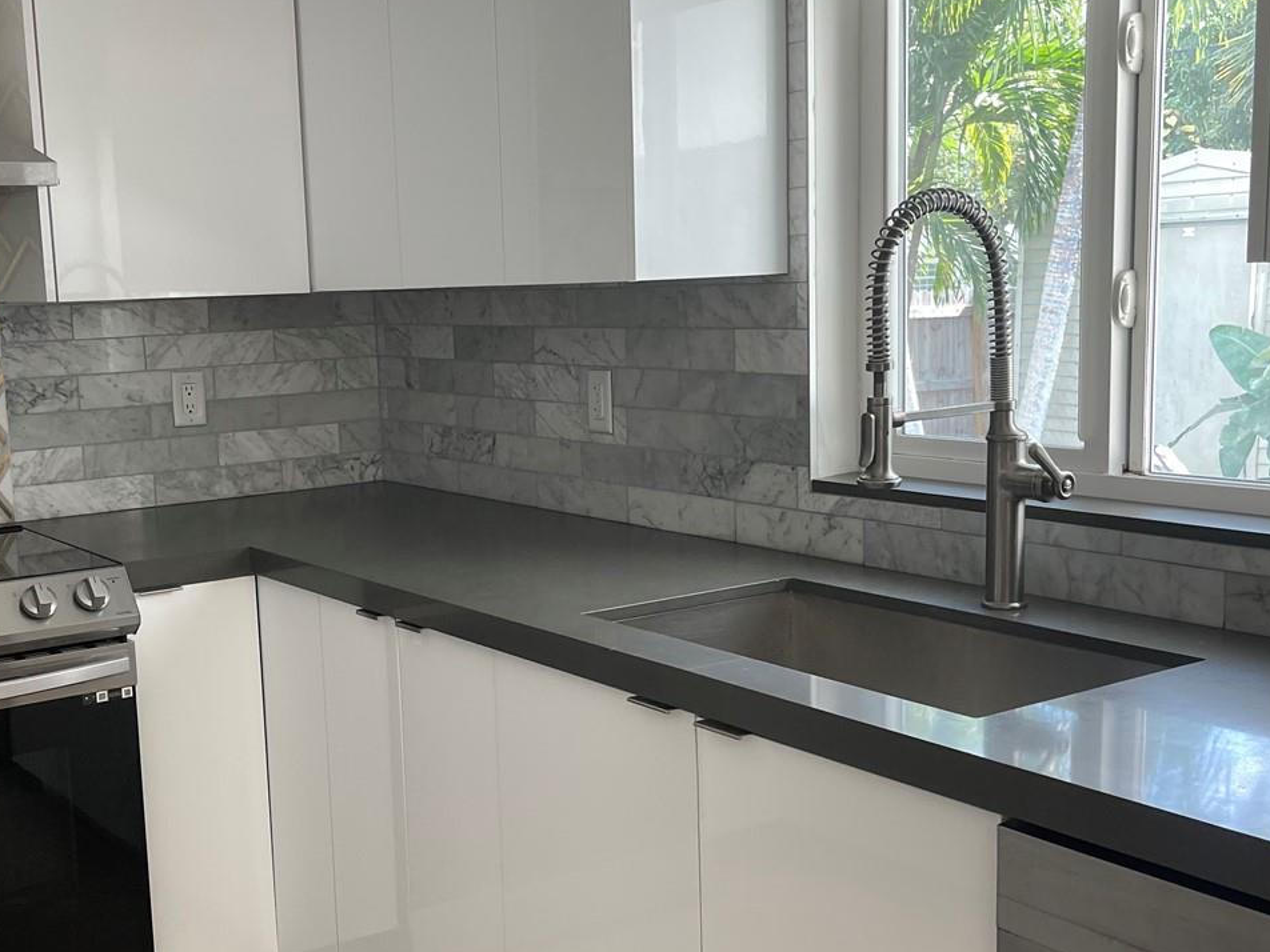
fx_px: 1541
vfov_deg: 34.3
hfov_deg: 44.4
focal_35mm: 42
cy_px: 529
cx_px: 474
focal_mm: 5.1
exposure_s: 1/121
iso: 125
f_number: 1.6
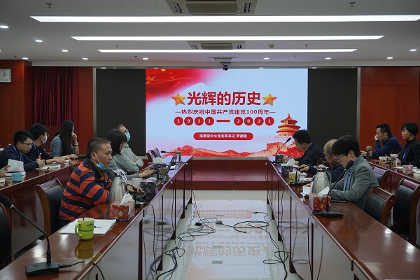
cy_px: 140
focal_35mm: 45
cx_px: 210
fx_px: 525
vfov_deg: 29.9
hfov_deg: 43.6
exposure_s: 1/60
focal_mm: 30
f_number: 5
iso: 250
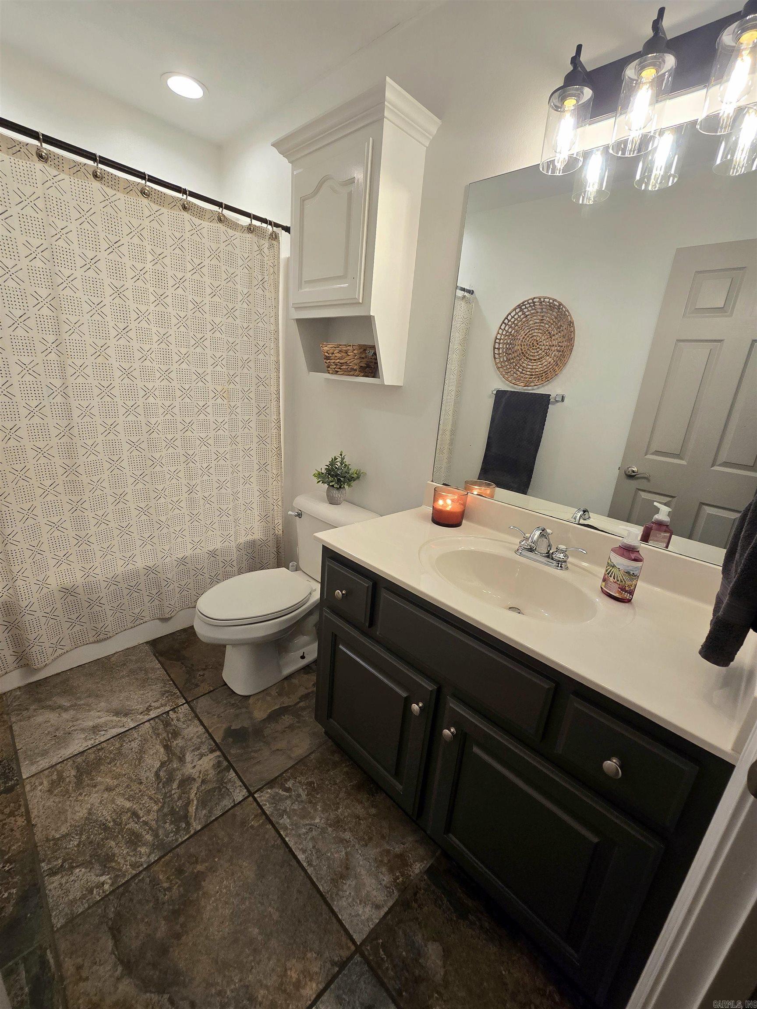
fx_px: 379
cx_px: 378
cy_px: 504
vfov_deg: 106.2
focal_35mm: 13
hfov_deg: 89.9
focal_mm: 2.2
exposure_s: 1/60.2
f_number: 2.2
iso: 64
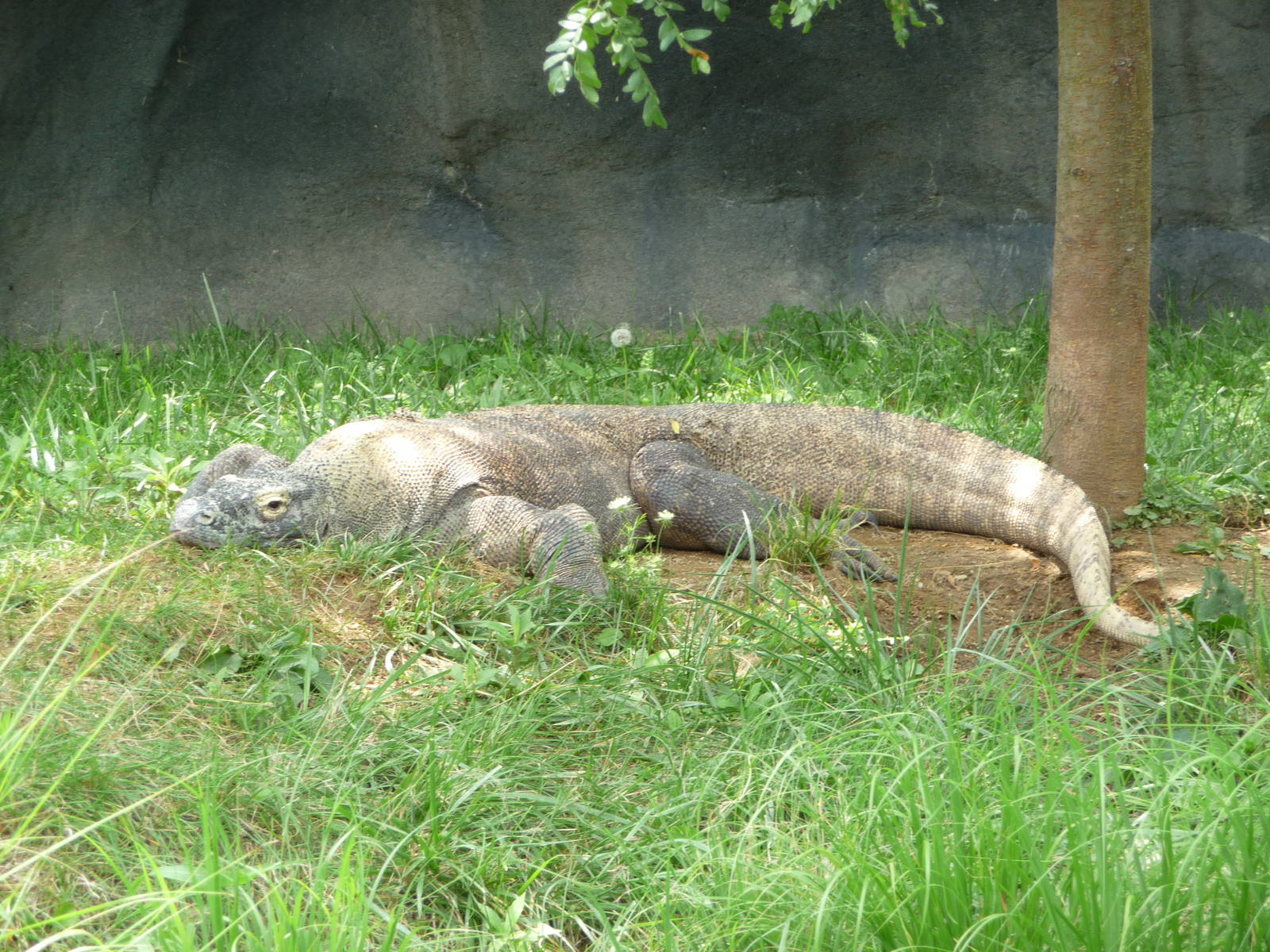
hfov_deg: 11.1
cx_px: 635
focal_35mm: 178
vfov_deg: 8.3
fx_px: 6531
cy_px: 476
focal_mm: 30.5
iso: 100
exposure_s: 1/80
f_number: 4.8
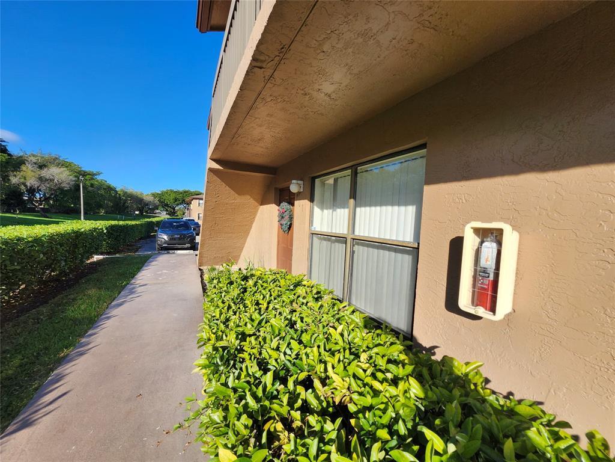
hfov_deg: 106.2
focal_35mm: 13
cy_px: 231
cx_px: 308
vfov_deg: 89.9
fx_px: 231
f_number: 2.2
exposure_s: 1/1304
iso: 40
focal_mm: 1.74
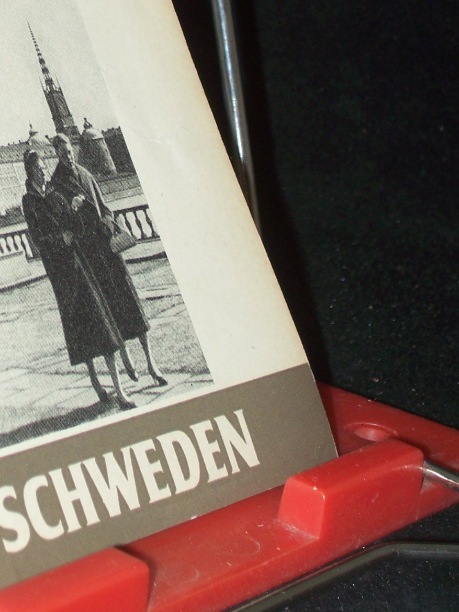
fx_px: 2299
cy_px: 46
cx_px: 8
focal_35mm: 130
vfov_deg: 15.0
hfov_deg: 11.3
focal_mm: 11
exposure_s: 1/80
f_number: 3.6
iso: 80
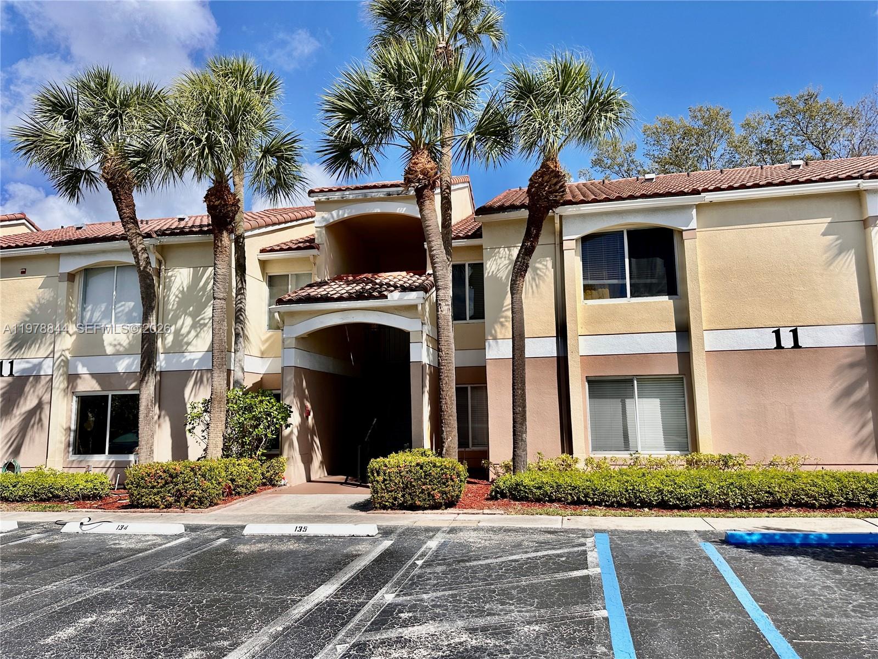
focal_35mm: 24
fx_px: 609
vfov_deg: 56.8
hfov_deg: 71.6
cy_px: 330
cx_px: 439
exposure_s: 1/6211
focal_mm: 6.86
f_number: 1.78
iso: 80
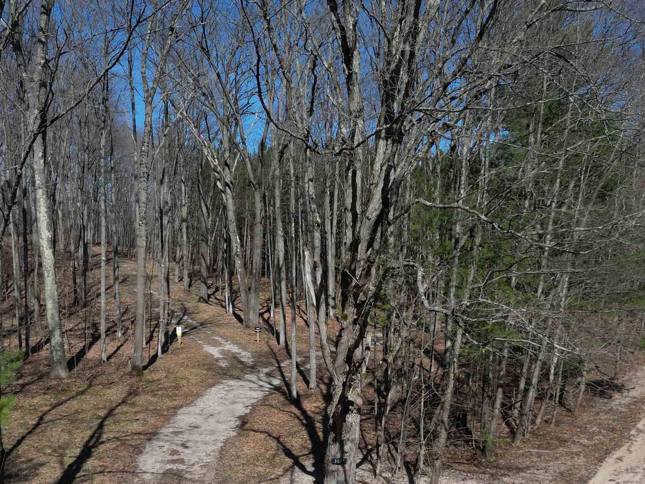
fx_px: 764
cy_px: 315
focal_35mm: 41
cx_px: 370
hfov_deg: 45.6
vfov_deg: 34.9
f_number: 1.7
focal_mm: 6.72
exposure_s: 1/240
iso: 130
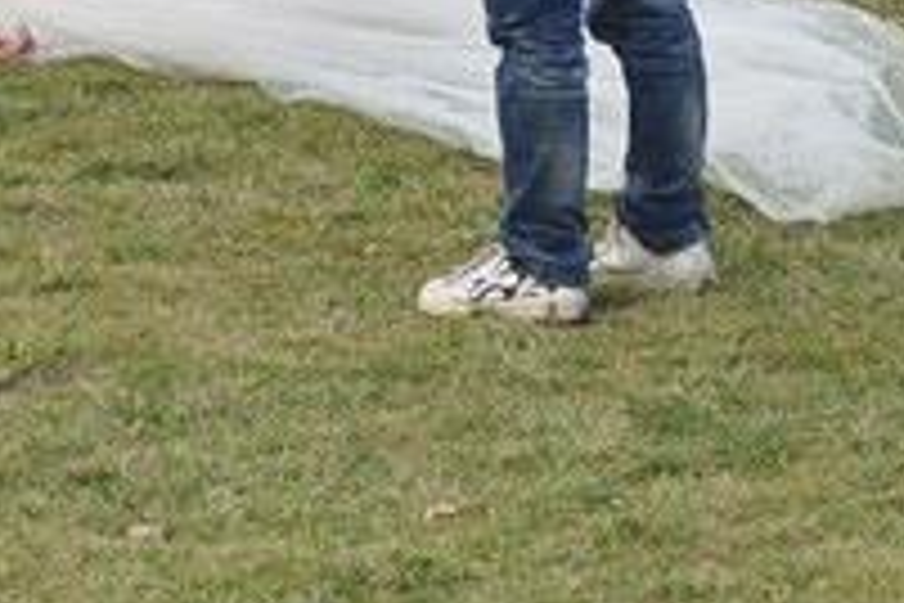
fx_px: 17526
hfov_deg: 3.0
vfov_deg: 2.0
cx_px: 106
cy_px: -313
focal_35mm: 698
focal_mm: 130
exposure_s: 1/200
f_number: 10
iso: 400
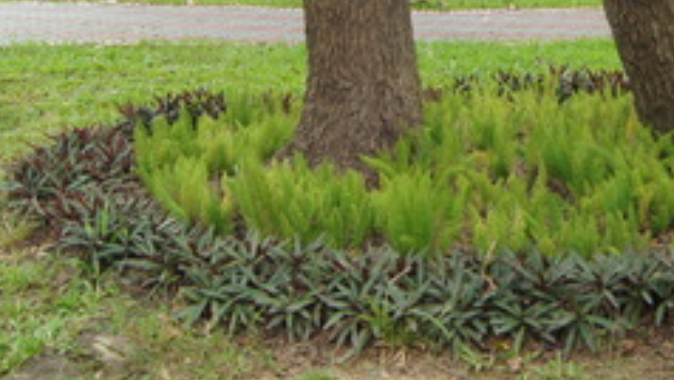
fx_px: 1412
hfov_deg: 26.4
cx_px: 537
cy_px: -111
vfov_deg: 14.7
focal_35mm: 79
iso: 100
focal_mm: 20
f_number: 6.3
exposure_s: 1/50
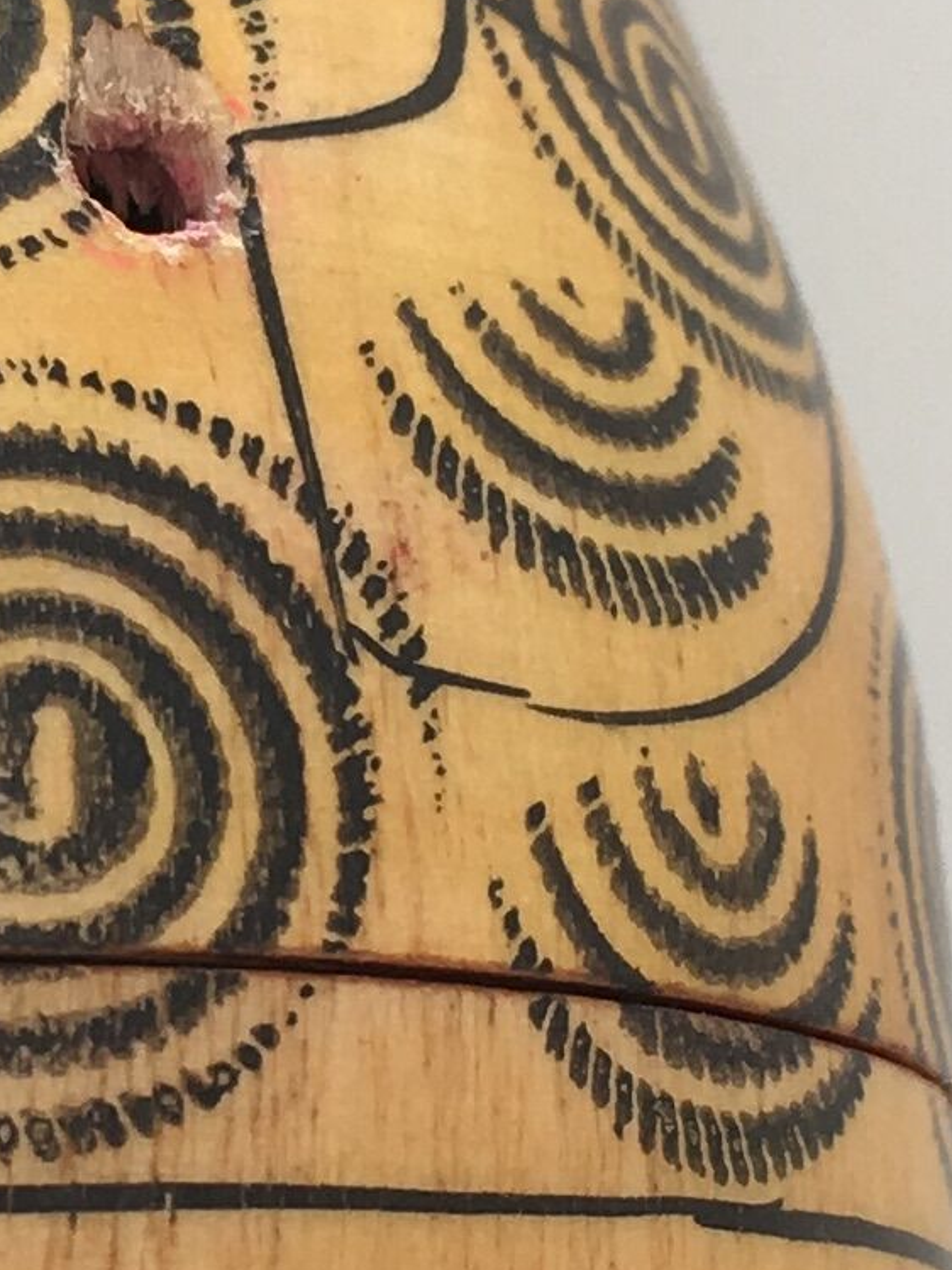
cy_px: 710
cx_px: 81
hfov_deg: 9.5
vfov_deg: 12.7
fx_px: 5724
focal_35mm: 156
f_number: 2.2
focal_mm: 4.15
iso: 32
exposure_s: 1/50
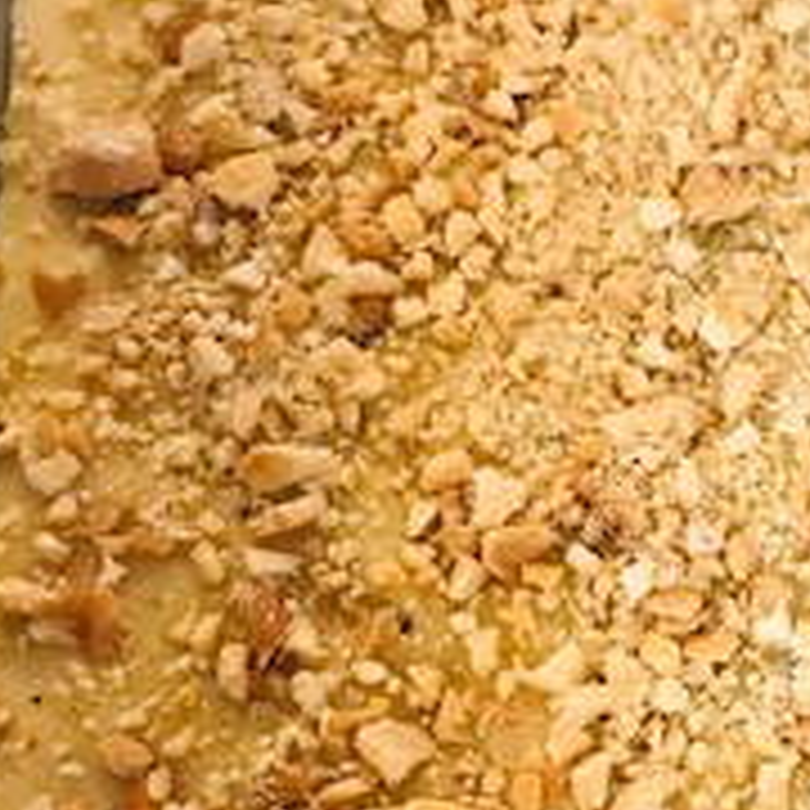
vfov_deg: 19.6
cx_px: 616
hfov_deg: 19.6
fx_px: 2330
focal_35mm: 88
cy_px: 598
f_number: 1.8
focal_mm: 3.99
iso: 50
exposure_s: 1/15
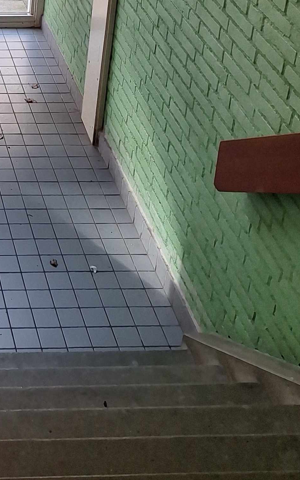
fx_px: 863
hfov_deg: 17.8
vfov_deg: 27.8
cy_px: -75
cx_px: -137
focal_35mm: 66
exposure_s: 1/122
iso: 40
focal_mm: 5.54
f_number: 1.8
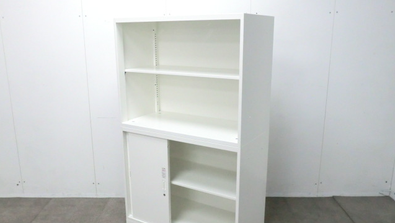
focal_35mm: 35
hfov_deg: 56.6
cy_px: 124
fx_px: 367
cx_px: 197
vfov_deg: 33.7
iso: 640
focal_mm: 5.8
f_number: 3.5
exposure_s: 1/60
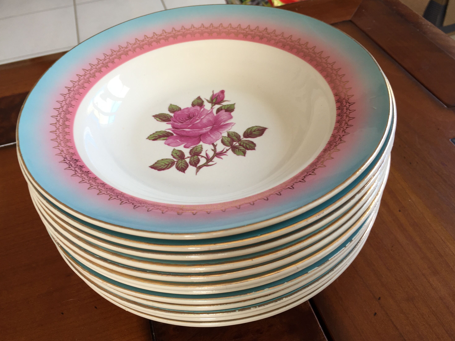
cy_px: 162
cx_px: 210
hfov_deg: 56.7
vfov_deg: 44.2
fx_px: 421
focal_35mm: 32
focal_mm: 4.15
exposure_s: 1/50
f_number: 2.2
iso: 32
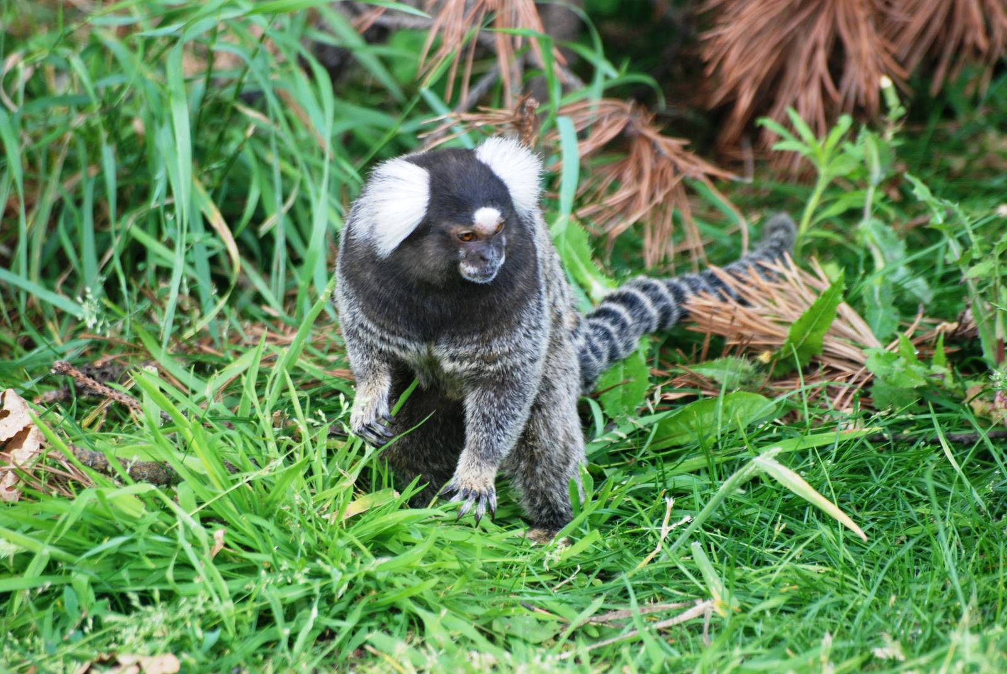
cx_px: 504
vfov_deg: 3.1
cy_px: 337
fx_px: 12602
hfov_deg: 4.6
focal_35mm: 450
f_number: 5.6
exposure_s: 1/160
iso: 400
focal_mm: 300
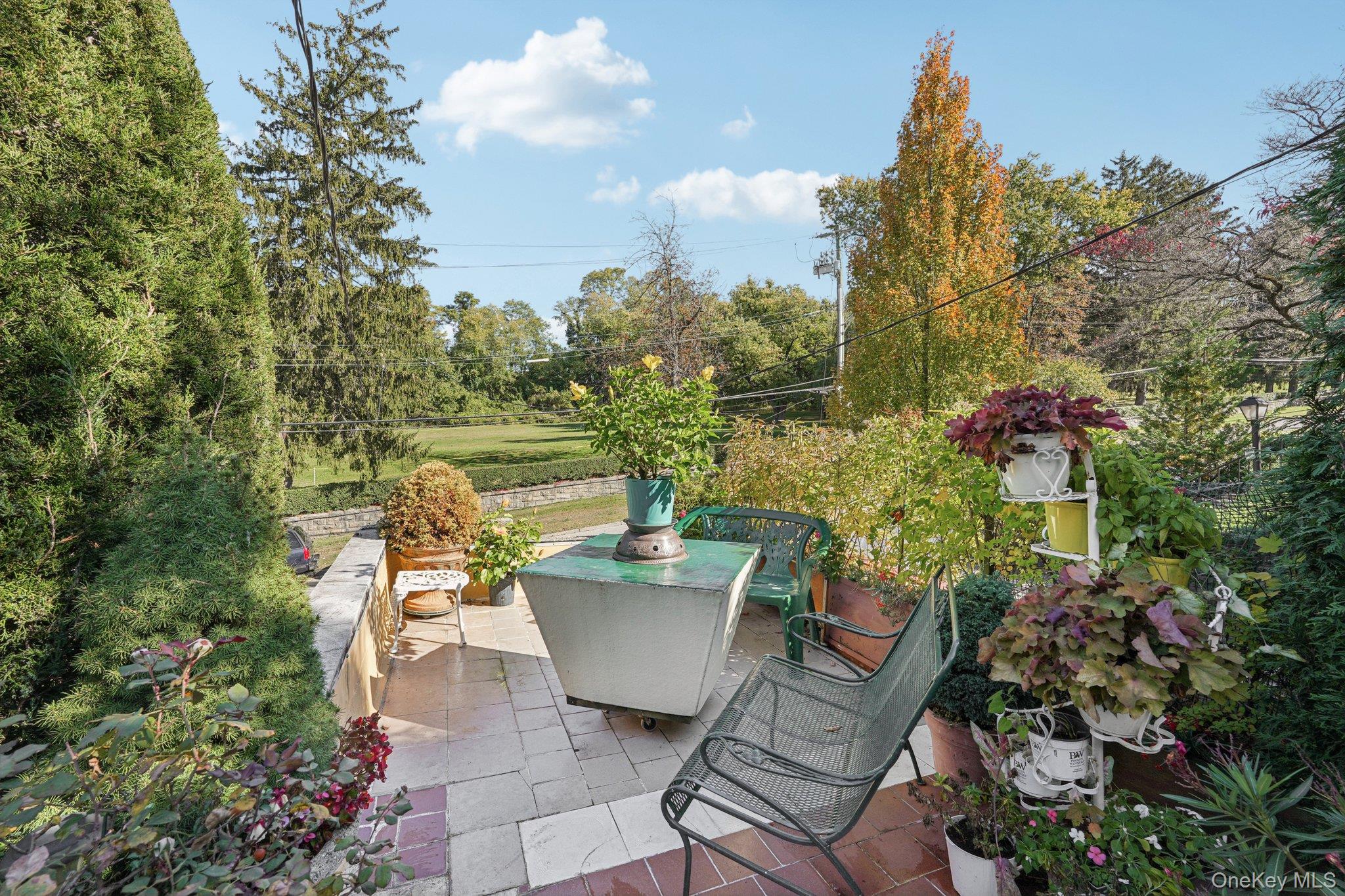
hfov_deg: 96.7
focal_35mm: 16
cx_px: 672
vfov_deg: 73.7
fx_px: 598
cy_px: 448
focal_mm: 16
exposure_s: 1/80
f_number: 9
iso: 100
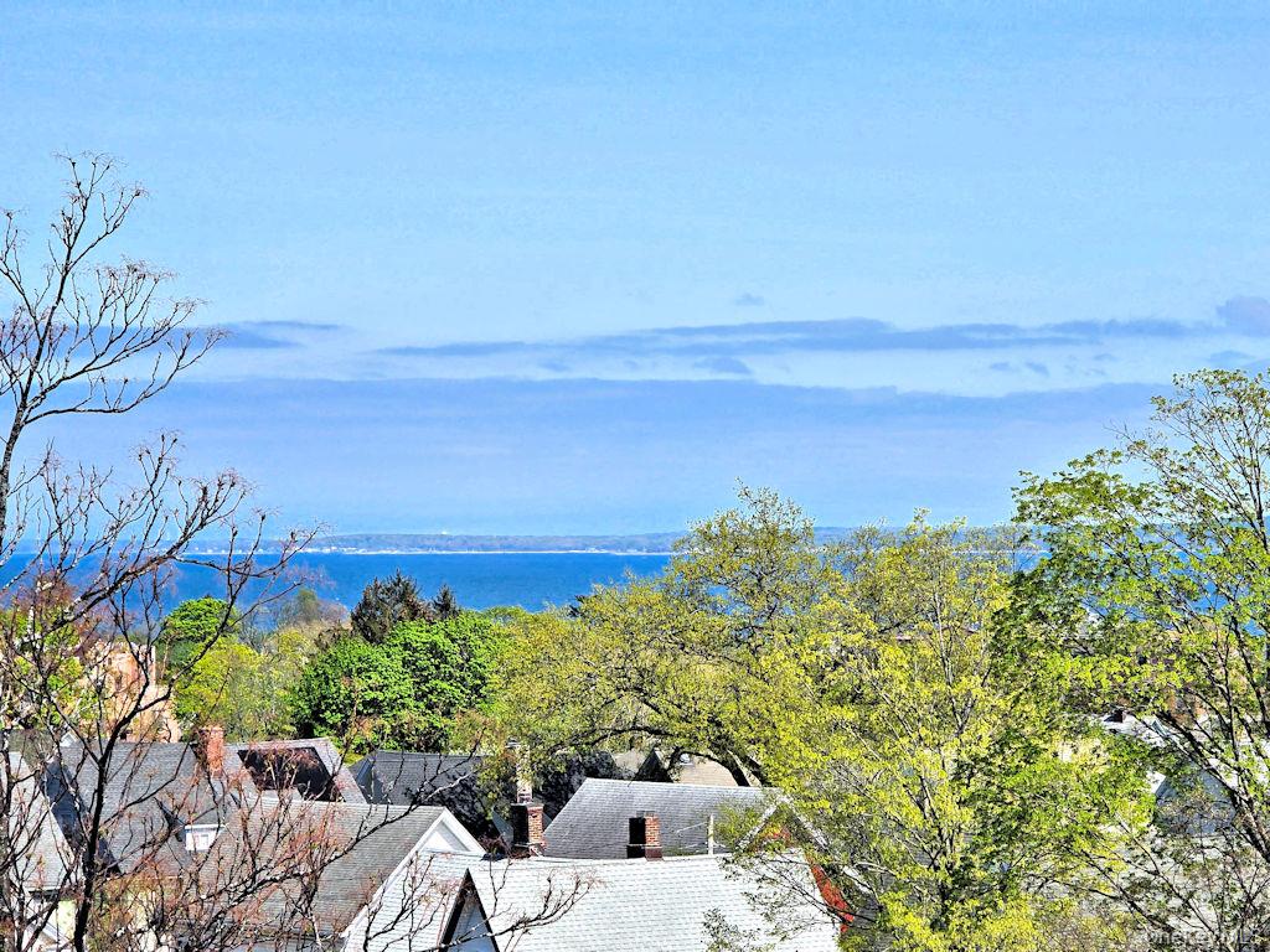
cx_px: 635
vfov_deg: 12.9
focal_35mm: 115
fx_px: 4219
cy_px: 476
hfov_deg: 17.1
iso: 64
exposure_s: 1/2283
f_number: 3.4
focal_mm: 18.6
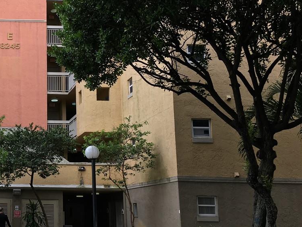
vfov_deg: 23.7
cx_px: -4
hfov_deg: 29.1
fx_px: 541
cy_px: 112
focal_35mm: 62
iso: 25
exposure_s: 1/299
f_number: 2.2
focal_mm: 4.15
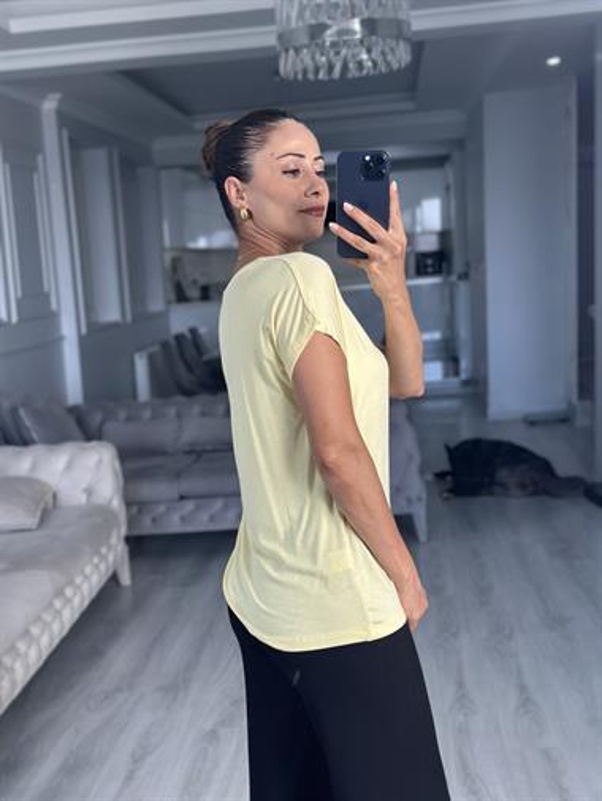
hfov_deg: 30.3
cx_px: 301
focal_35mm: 48
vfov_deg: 39.6
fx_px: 1112
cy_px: 400
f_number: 1.78
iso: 100
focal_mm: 6.86
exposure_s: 1/121
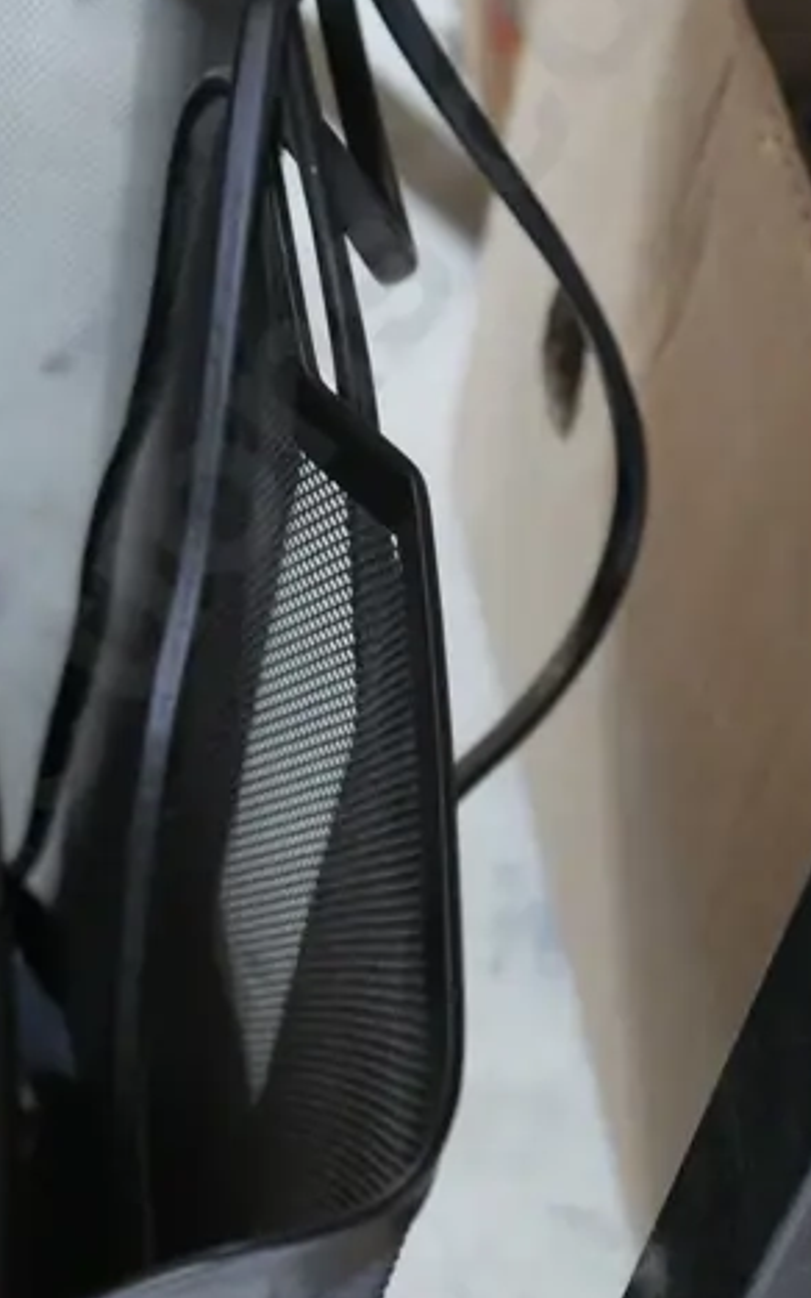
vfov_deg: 26.0
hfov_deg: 16.1
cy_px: 837
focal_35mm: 79
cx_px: -35
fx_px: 2793
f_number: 4
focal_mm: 17
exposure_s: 1/60
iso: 2500
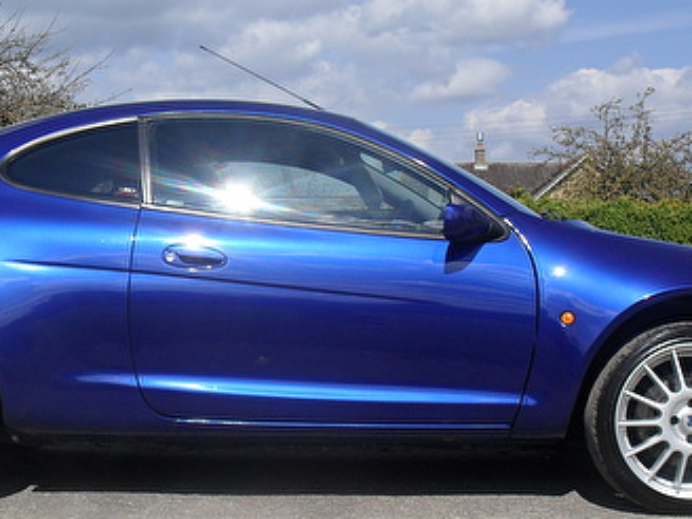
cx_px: 312
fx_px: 1279
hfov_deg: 30.2
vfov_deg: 22.8
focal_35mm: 64
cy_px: 350
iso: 100
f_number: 8.4
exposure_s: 1/250
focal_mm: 6.3
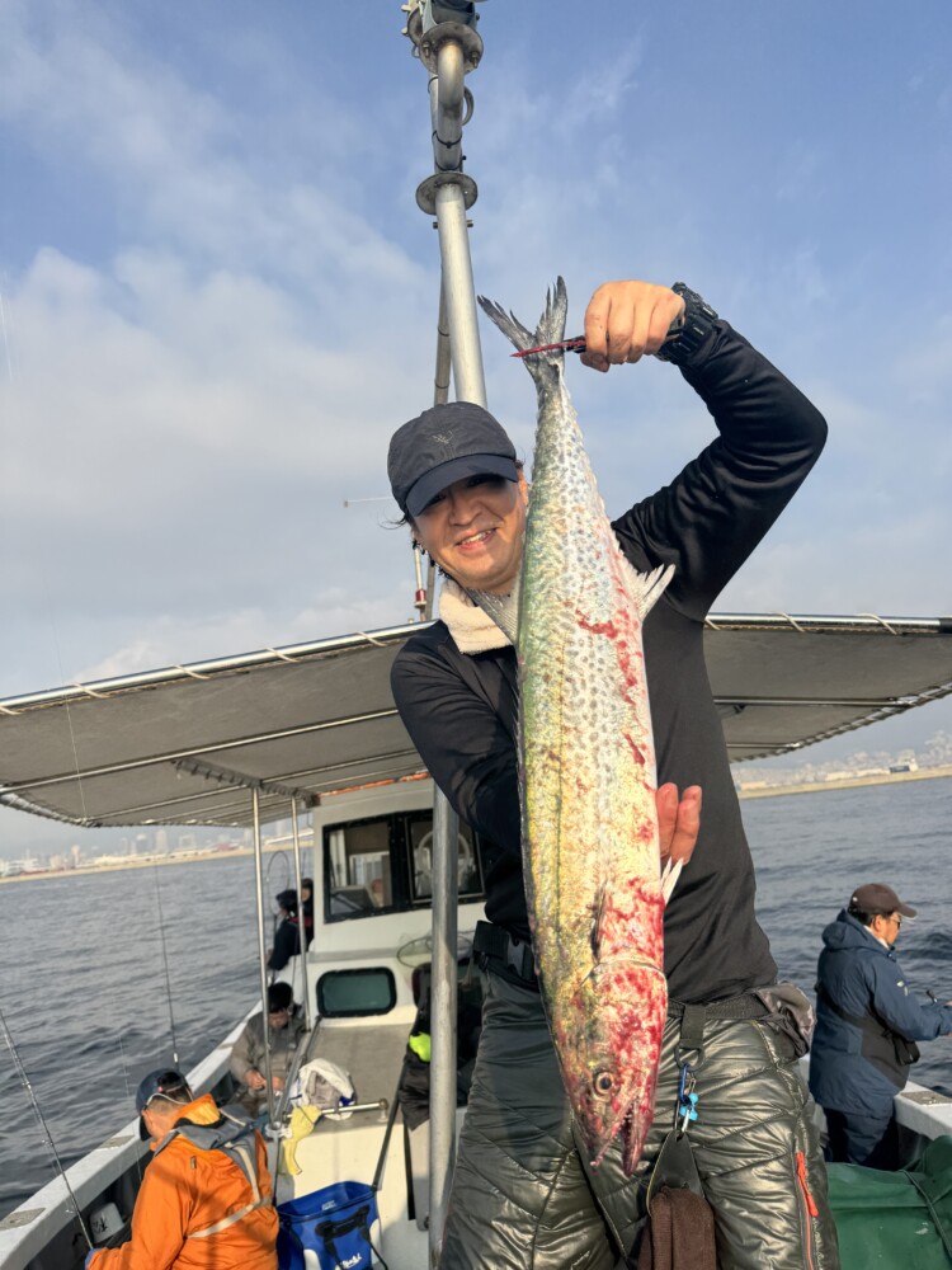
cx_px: 476
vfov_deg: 71.6
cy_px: 635
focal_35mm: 24
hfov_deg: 56.8
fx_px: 880
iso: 80
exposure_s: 1/4608
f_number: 1.78
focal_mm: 6.76
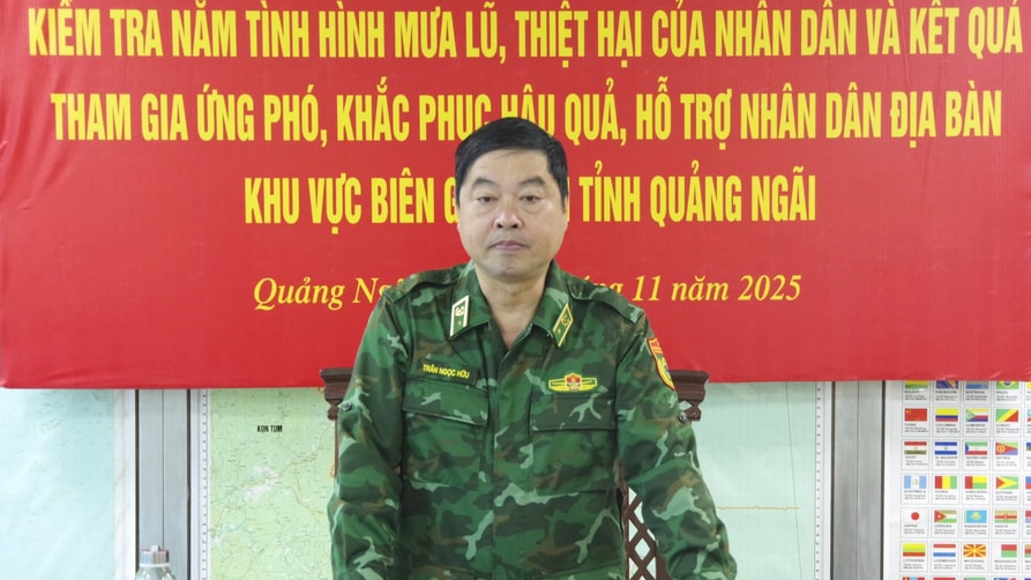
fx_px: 2077
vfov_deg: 15.9
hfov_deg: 27.9
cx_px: 518
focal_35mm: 76
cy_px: 324
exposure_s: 1/80
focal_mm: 48
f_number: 4.5
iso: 1600
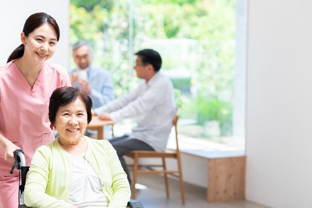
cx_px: 143
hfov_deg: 18.9
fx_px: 936
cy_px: 128
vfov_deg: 12.7
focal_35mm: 108
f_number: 2.8
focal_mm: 85
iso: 200
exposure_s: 1/500
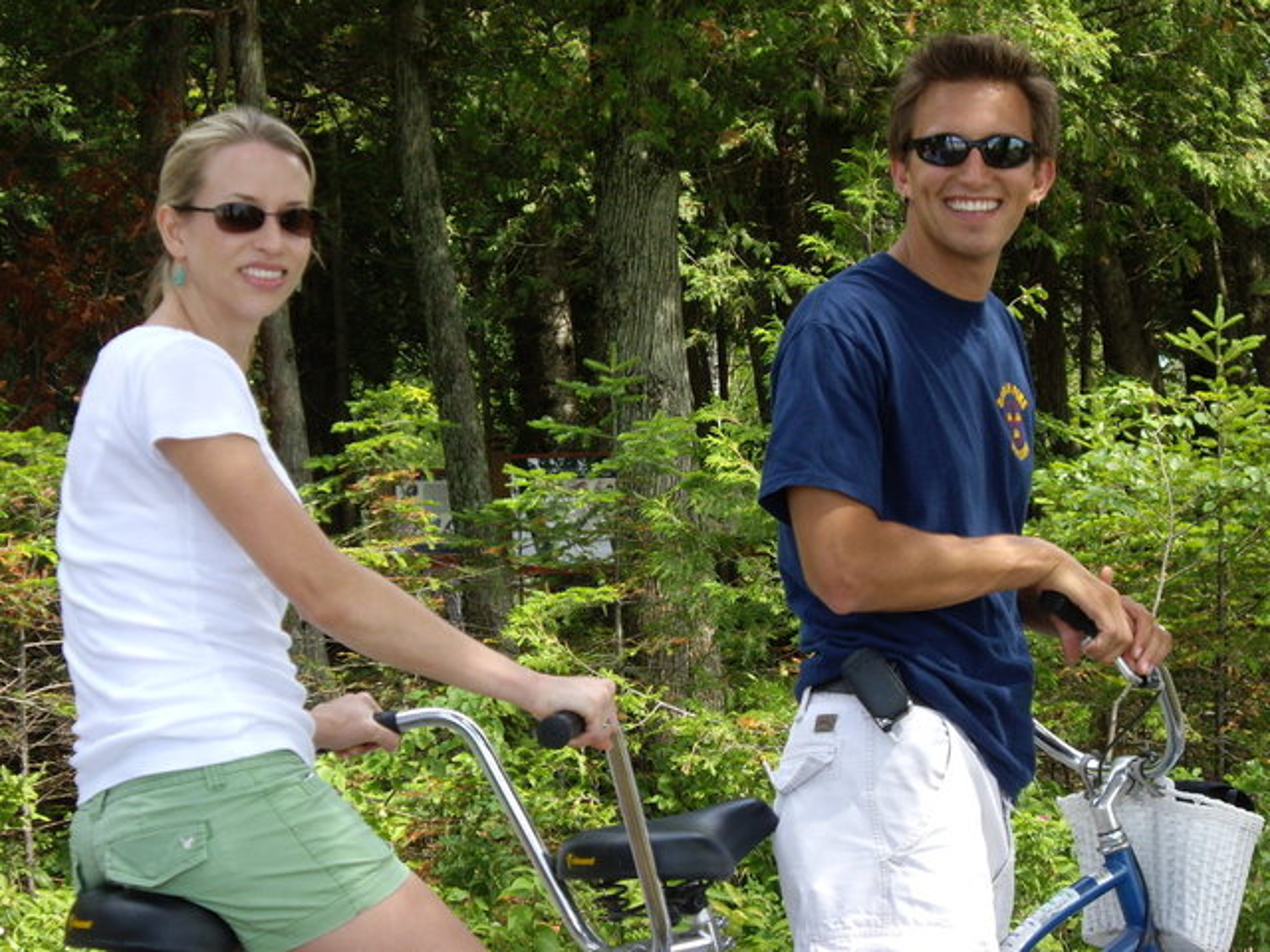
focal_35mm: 94
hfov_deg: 20.9
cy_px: 476
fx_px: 3449
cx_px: 635
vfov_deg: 15.7
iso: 100
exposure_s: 1/125
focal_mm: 15.3
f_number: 4.6
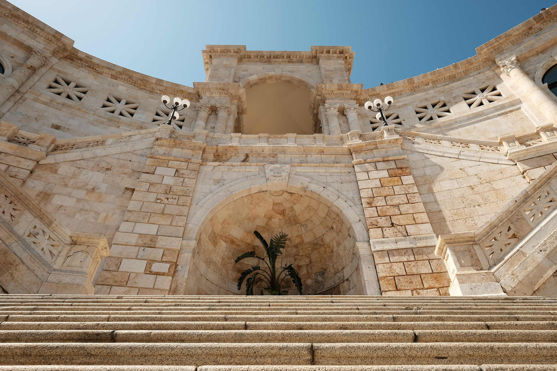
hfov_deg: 81.2
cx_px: 278
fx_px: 325
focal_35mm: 21
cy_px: 186
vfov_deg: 59.5
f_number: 11
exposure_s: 1/250
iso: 250
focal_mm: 14
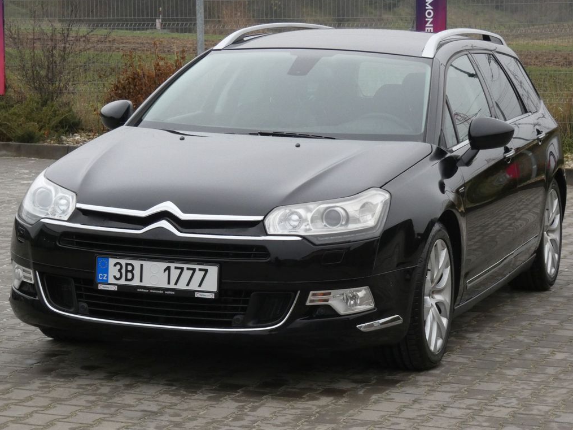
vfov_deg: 12.8
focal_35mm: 116
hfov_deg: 17.0
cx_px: 287
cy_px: 214
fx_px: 1920
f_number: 5.6
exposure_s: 1/80
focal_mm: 20.5
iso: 250
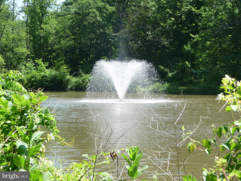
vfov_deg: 13.0
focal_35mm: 114
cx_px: 120
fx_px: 794
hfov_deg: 17.3
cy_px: 90
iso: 100
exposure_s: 1/250
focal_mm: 15.2
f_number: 4.7
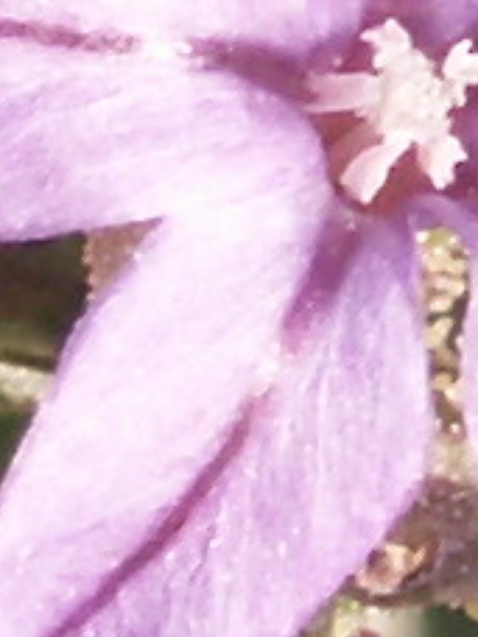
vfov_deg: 5.2
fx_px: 6996
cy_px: 89
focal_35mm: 380
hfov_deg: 3.9
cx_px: 87
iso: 50
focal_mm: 10.3
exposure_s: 1/125
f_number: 5.6
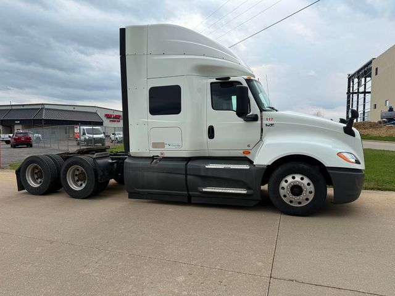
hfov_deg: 71.6
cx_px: 198
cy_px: 148
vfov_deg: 56.8
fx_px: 274
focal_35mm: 24
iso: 80
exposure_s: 1/2907
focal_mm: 6.76
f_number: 1.78
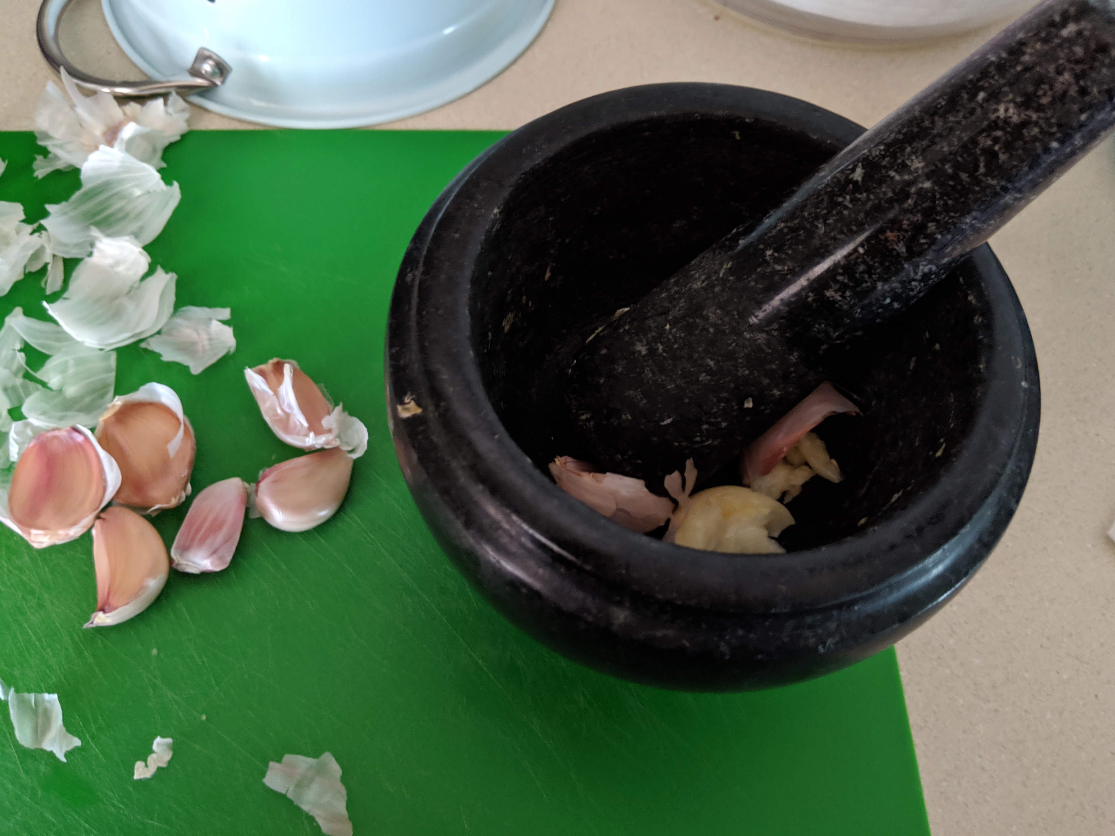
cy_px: 405
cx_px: 570
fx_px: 902
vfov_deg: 49.7
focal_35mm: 28
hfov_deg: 63.4
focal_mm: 4.44
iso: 290
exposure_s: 1/25
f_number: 1.8
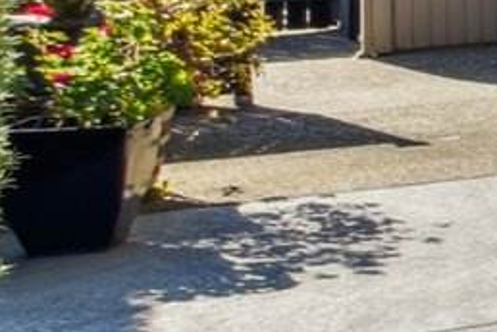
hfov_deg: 9.4
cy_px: -153
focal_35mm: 119
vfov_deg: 11.1
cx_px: 1755
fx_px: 1643
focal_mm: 10
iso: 100
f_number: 8
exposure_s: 1/160
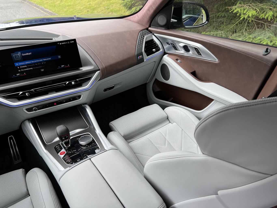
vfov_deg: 53.1
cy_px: 104
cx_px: 138
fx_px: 208
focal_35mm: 26
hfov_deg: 67.3
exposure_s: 1/244
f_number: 1.5
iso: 50
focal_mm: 5.7
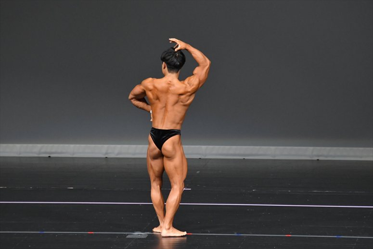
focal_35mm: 315
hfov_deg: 6.5
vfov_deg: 4.4
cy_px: 124
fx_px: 3262
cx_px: 186
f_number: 5.6
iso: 4000
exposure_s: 1/400
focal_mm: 210
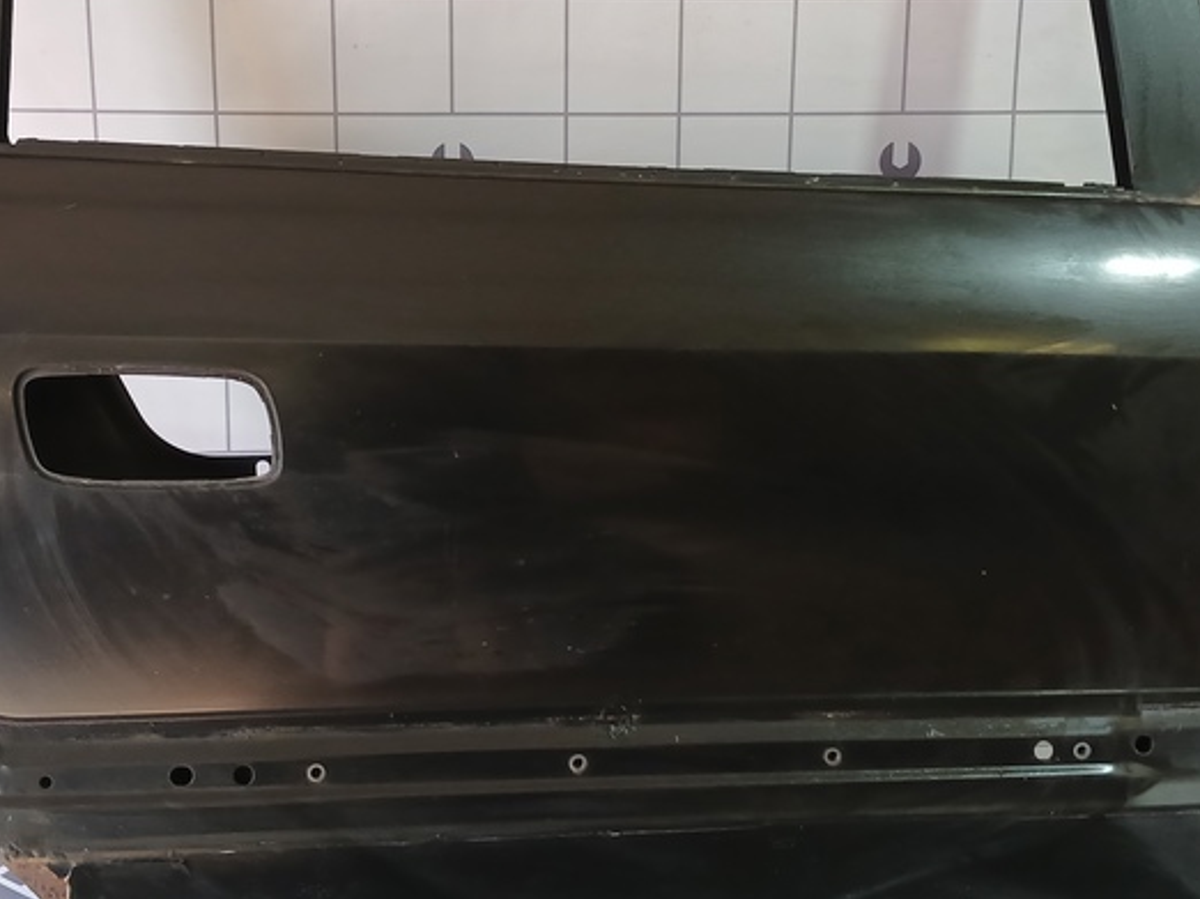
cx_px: 570
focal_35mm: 53
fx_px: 1836
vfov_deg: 27.4
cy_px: 347
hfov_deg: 36.2
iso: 100
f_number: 1.8
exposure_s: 1/50
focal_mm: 4
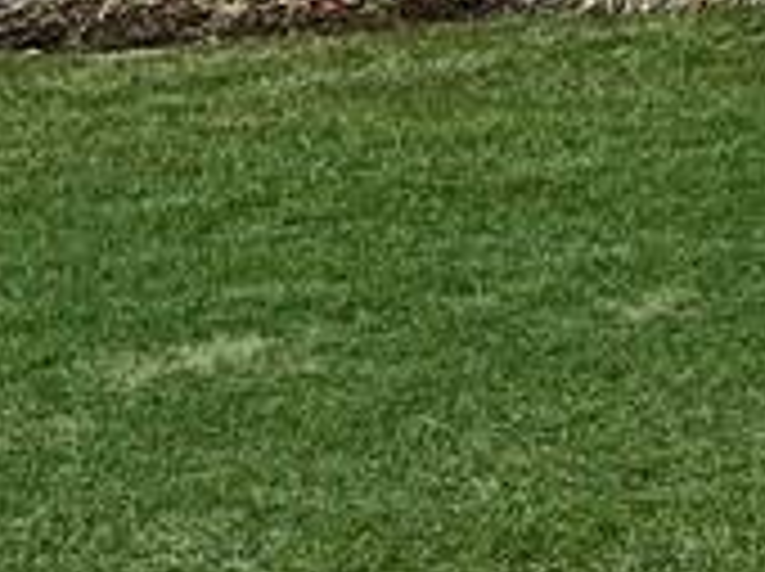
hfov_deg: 10.2
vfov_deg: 8.3
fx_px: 3465
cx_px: 2074
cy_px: -995
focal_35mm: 157
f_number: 1.6
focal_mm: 5.1
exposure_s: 1/422
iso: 50
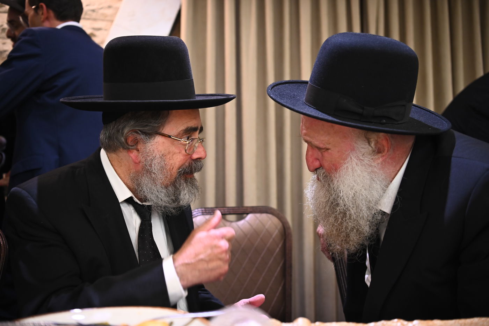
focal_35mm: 38
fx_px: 516
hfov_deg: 50.7
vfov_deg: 35.0
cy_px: 163
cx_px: 244
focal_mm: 38
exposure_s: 1/160
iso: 1600
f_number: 2.8
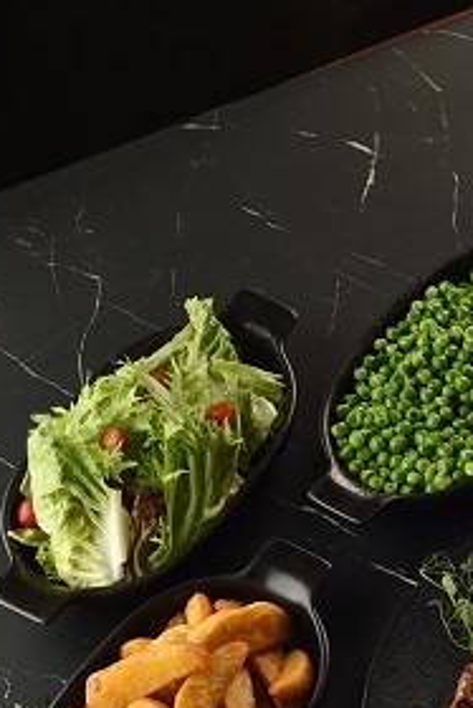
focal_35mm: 107
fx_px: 2106
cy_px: 627
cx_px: 473
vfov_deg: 18.8
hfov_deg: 12.7
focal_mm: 50
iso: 400
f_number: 11
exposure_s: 1/60
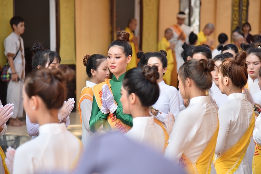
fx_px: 870
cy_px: 87
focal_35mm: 120
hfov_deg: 17.1
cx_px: 130
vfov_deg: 11.4
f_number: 4
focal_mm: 120
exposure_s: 1/160
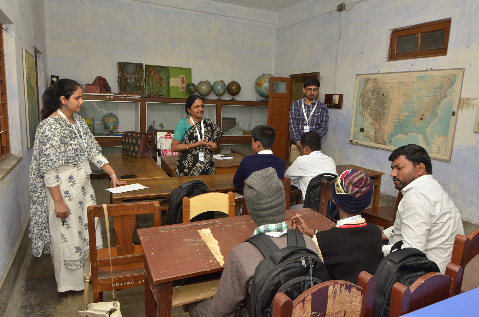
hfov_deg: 73.9
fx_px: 319
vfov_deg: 52.9
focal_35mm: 24
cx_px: 240
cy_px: 158
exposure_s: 1/160
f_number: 7.1
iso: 1600
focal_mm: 16
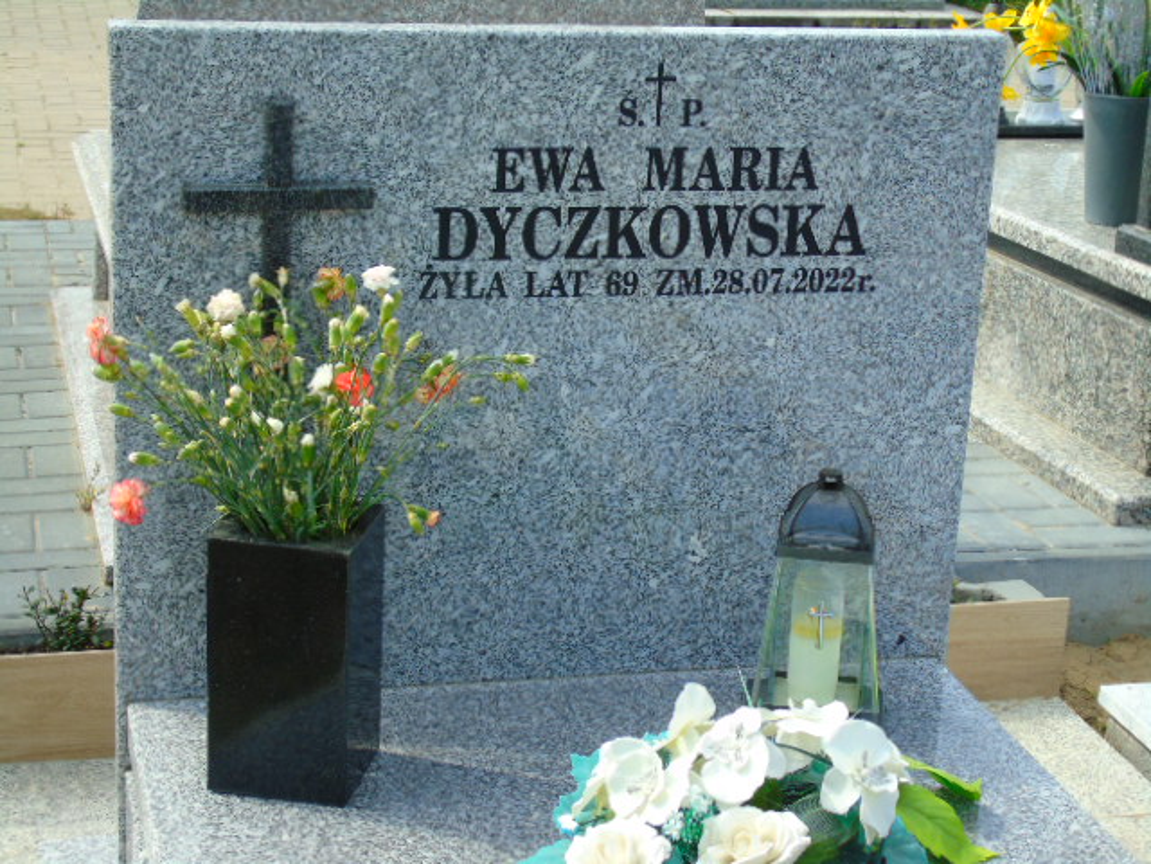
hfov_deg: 27.4
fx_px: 2361
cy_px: 432
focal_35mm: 71
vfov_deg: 20.7
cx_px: 576
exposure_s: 1/320
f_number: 4.7
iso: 80
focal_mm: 13
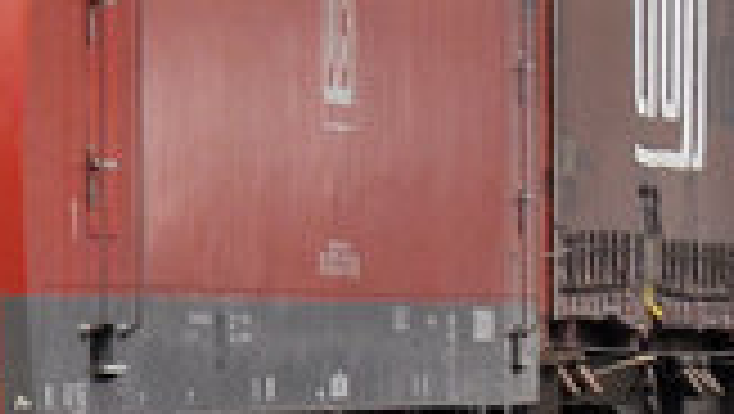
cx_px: -1103
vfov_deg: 1.5
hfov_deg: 2.6
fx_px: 15778
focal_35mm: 810
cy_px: -619
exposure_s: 1/1000
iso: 320
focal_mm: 70
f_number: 7.1
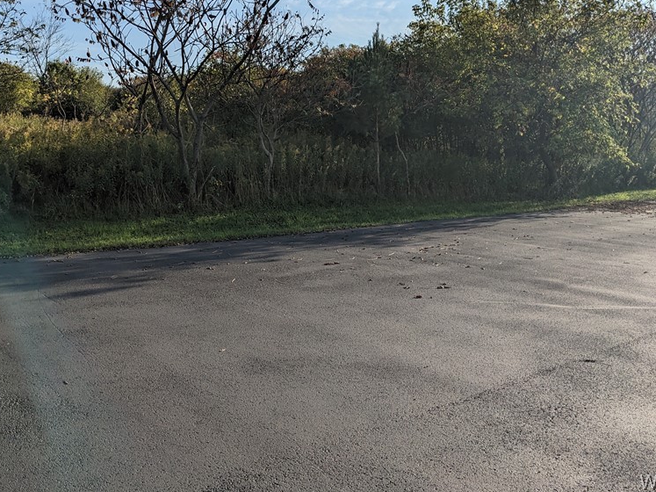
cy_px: 164
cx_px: 282
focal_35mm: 37
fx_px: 701
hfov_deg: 50.0
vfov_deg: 38.2
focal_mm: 4.38
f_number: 1.73
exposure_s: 1/4695
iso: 66
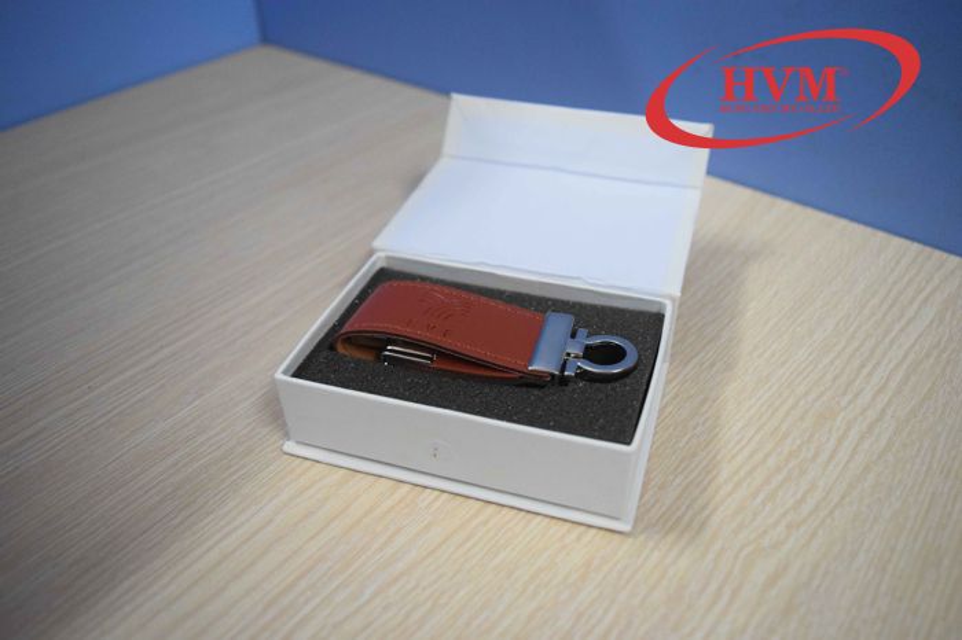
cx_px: 481
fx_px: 801
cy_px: 320
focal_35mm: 30
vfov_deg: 43.6
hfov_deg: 62.0
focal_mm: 20
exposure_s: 1/100
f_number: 3.5
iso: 3200
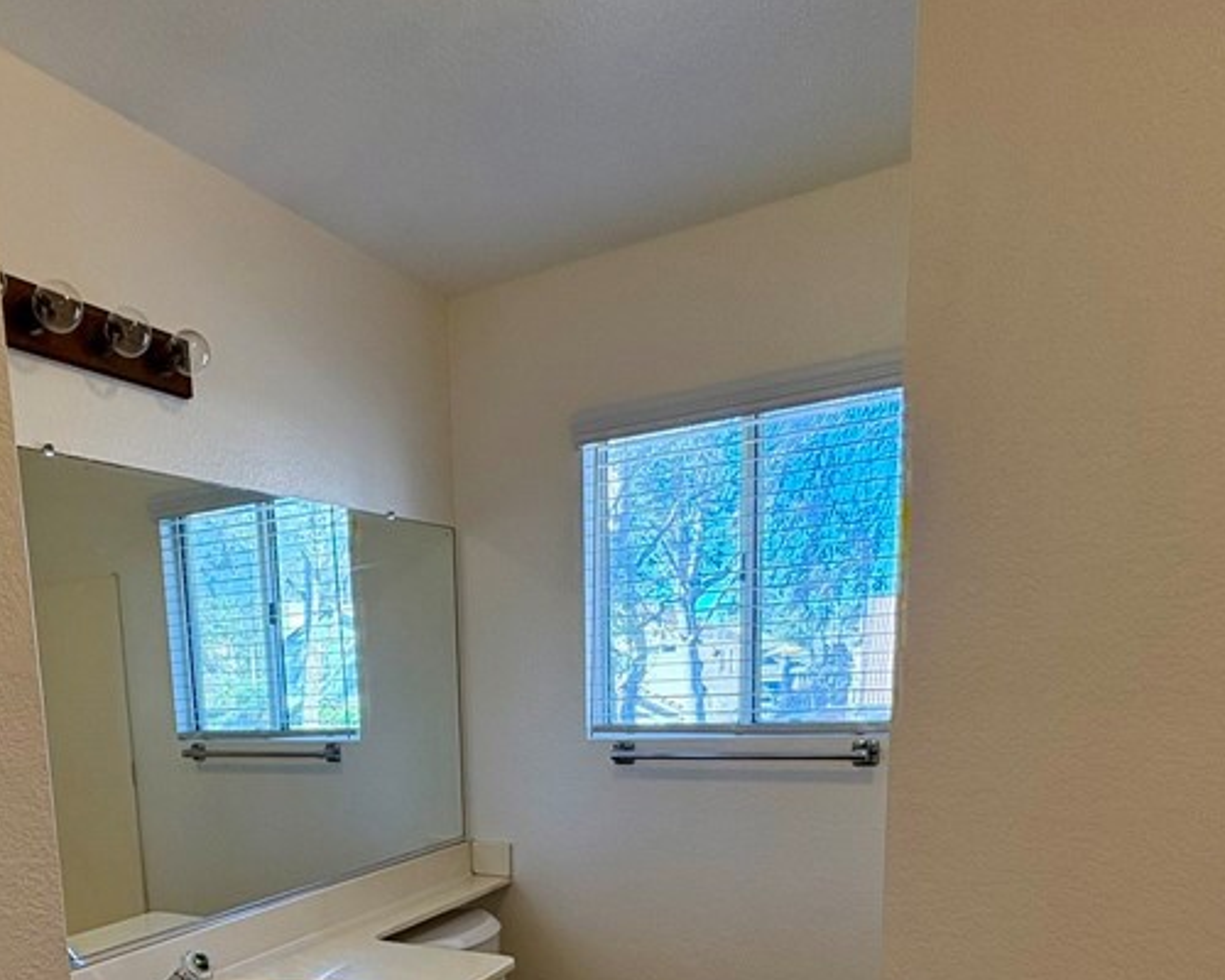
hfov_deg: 60.3
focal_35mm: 28
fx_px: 1015
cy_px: 850
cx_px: 382
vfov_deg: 47.2
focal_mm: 2.22
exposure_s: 1/134
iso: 125
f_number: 2.2
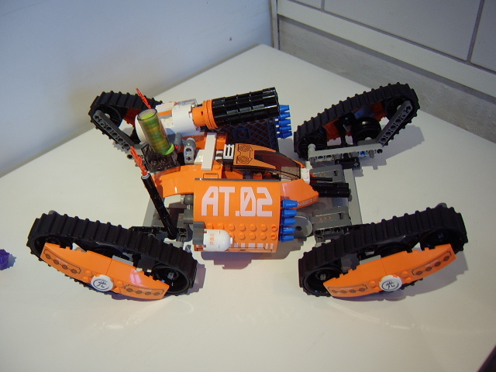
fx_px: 444
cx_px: 248
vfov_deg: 45.4
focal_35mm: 31
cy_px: 186
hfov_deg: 58.4
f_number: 2.7
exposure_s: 1/21
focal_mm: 8.13
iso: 100
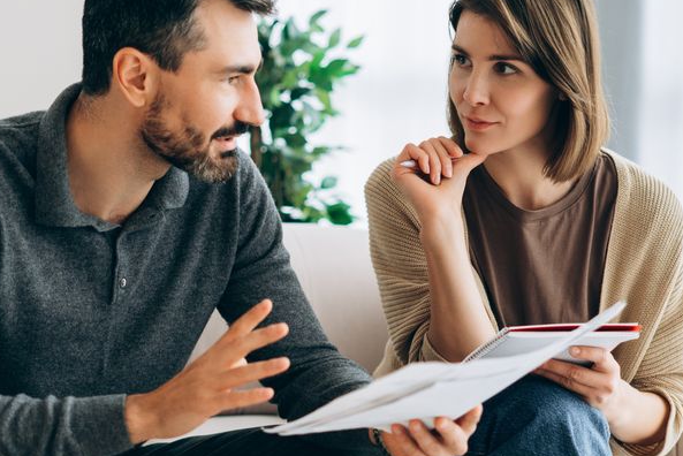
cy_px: 332
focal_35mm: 91
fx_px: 1727
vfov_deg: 15.0
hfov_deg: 22.4
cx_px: 364
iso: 400
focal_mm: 50
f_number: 2.2
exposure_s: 1/800
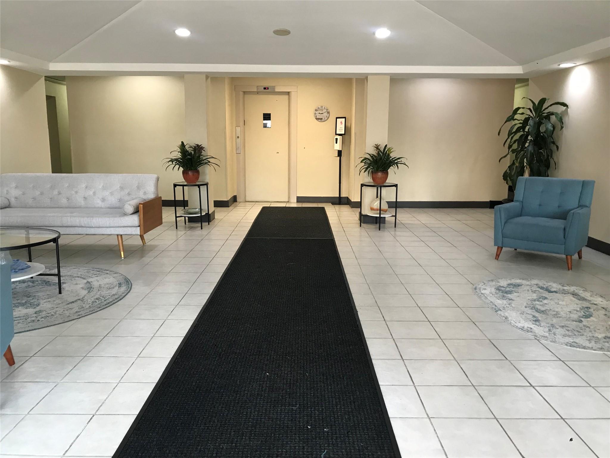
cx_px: 305
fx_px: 493
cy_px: 229
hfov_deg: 63.4
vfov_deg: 49.7
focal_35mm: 28
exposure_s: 1/20
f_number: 1.8
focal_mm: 3.99
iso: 40
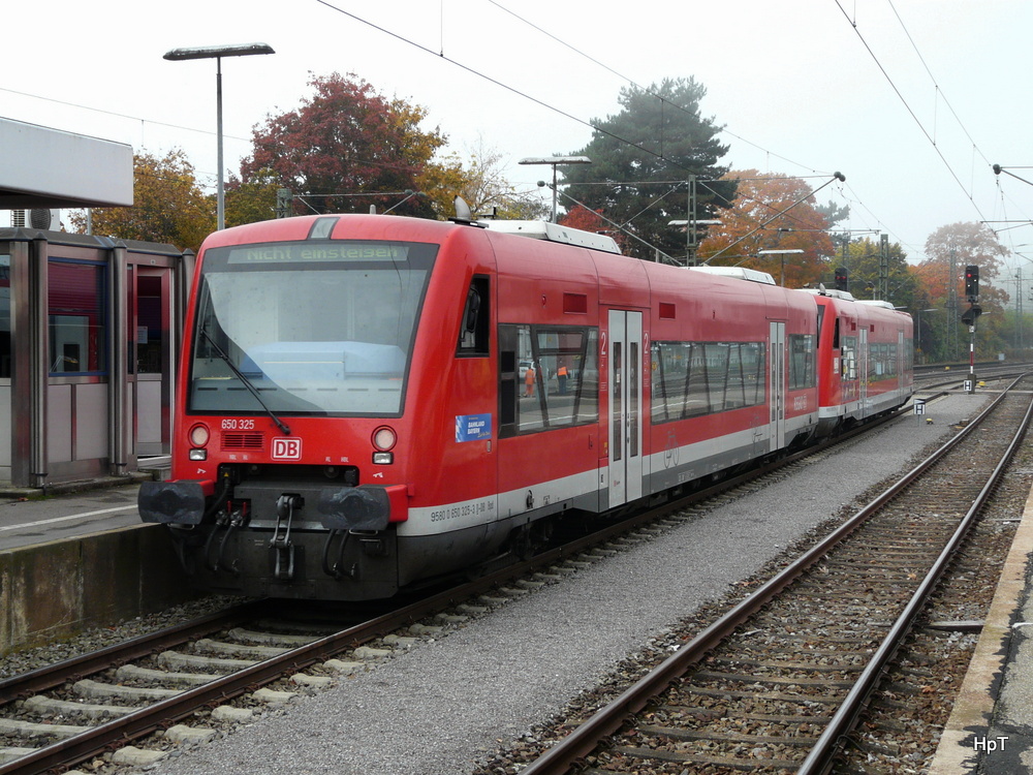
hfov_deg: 34.3
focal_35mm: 56
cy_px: 388
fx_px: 1671
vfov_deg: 26.1
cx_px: 516
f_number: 4
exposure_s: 1/250
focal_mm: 9.2
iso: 100
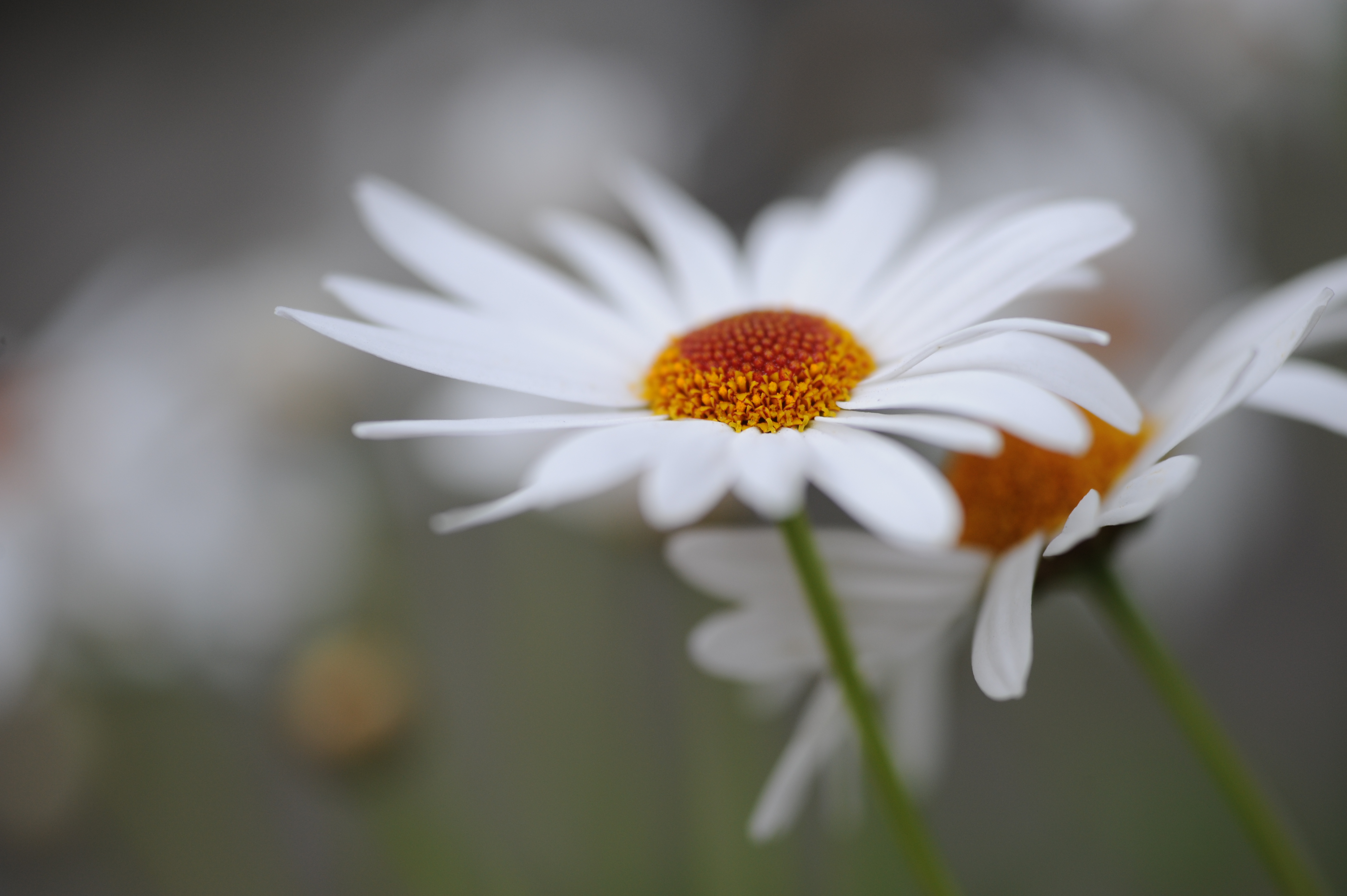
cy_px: 448
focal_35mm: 90
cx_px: 674
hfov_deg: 22.6
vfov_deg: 15.2
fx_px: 3365
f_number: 4
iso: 400
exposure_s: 1/500
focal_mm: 90
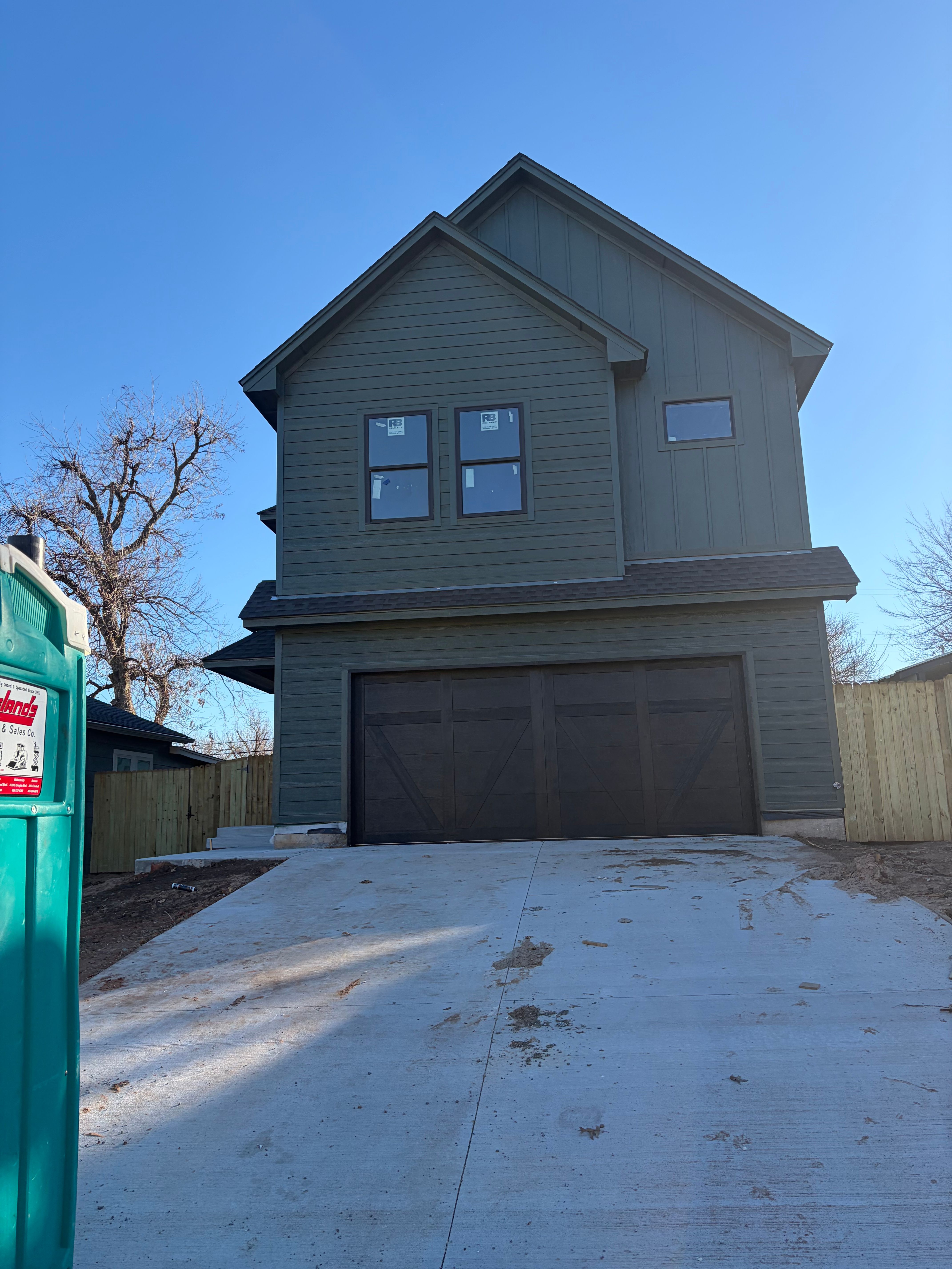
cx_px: 476
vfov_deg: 67.3
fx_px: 953
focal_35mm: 26
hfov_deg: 53.1
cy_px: 634
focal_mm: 5.96
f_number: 1.6
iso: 64
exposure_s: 1/1420
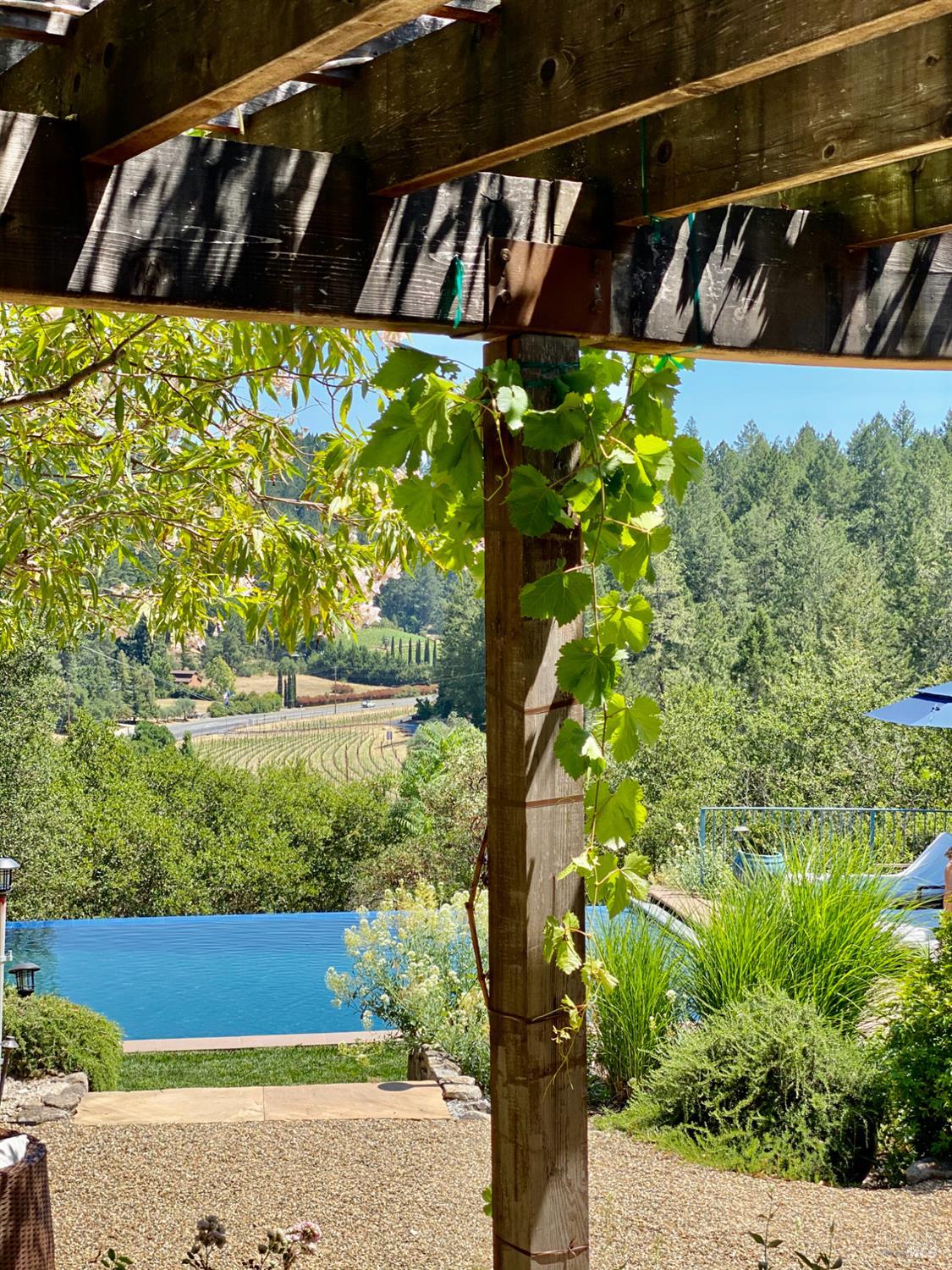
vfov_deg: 36.8
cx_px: 476
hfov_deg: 28.0
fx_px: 1907
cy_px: 635
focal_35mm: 52
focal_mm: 6
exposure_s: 1/457
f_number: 2
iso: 20
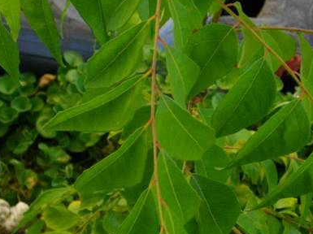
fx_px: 939
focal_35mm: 104
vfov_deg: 14.2
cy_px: 91
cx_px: 96
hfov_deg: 18.8
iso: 200
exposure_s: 1/125
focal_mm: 8.8
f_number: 3.6
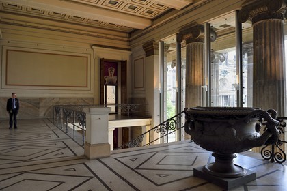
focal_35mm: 24
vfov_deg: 53.1
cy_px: 96
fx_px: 191
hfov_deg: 73.7
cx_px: 144
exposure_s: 1/60
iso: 400
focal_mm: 24
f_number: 5.6
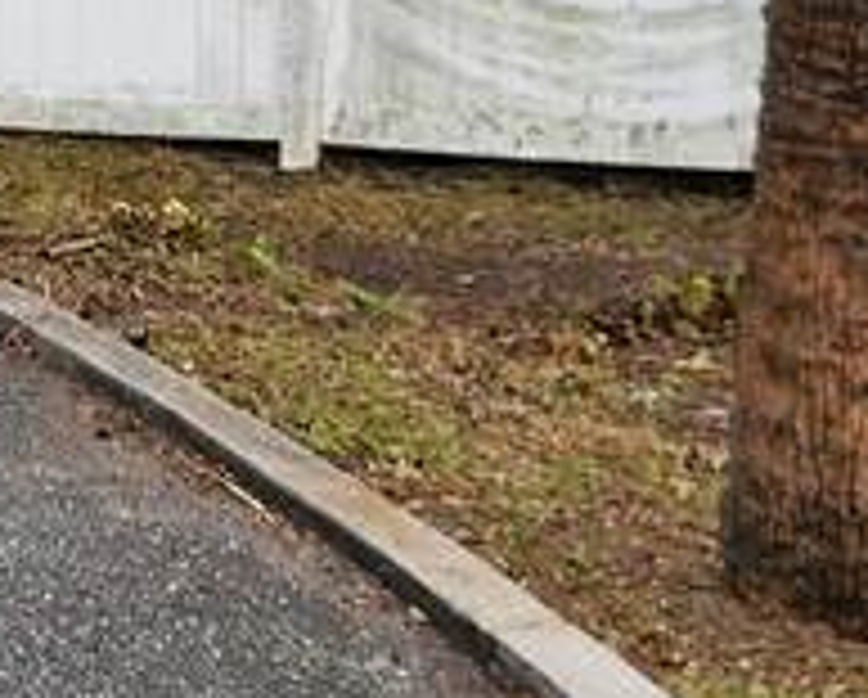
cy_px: -50
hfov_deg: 15.2
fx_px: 3062
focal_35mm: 119
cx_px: -355
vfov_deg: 12.8
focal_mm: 5.4
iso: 20
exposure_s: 1/347
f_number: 1.8
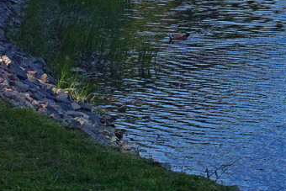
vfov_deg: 5.8
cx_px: 363
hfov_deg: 8.7
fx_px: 1852
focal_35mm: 233
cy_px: -124
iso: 100
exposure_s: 1/200
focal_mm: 50
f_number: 8
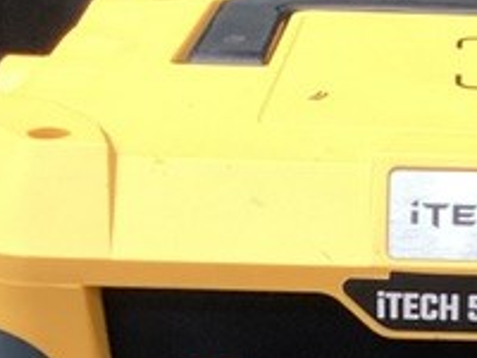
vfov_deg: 14.3
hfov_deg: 19.0
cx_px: 525
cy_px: 463
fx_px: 1364
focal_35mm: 99
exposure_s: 1/60
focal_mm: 3.3
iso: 200
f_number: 2.4
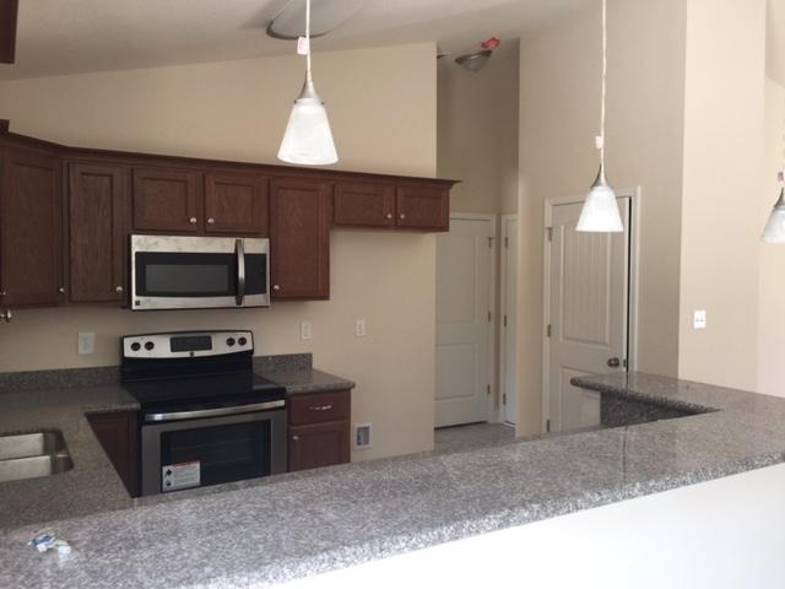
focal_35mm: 29
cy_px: 294
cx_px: 392
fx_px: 658
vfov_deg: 48.2
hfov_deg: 61.7
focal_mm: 4.15
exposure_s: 1/40
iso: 32
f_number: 2.2
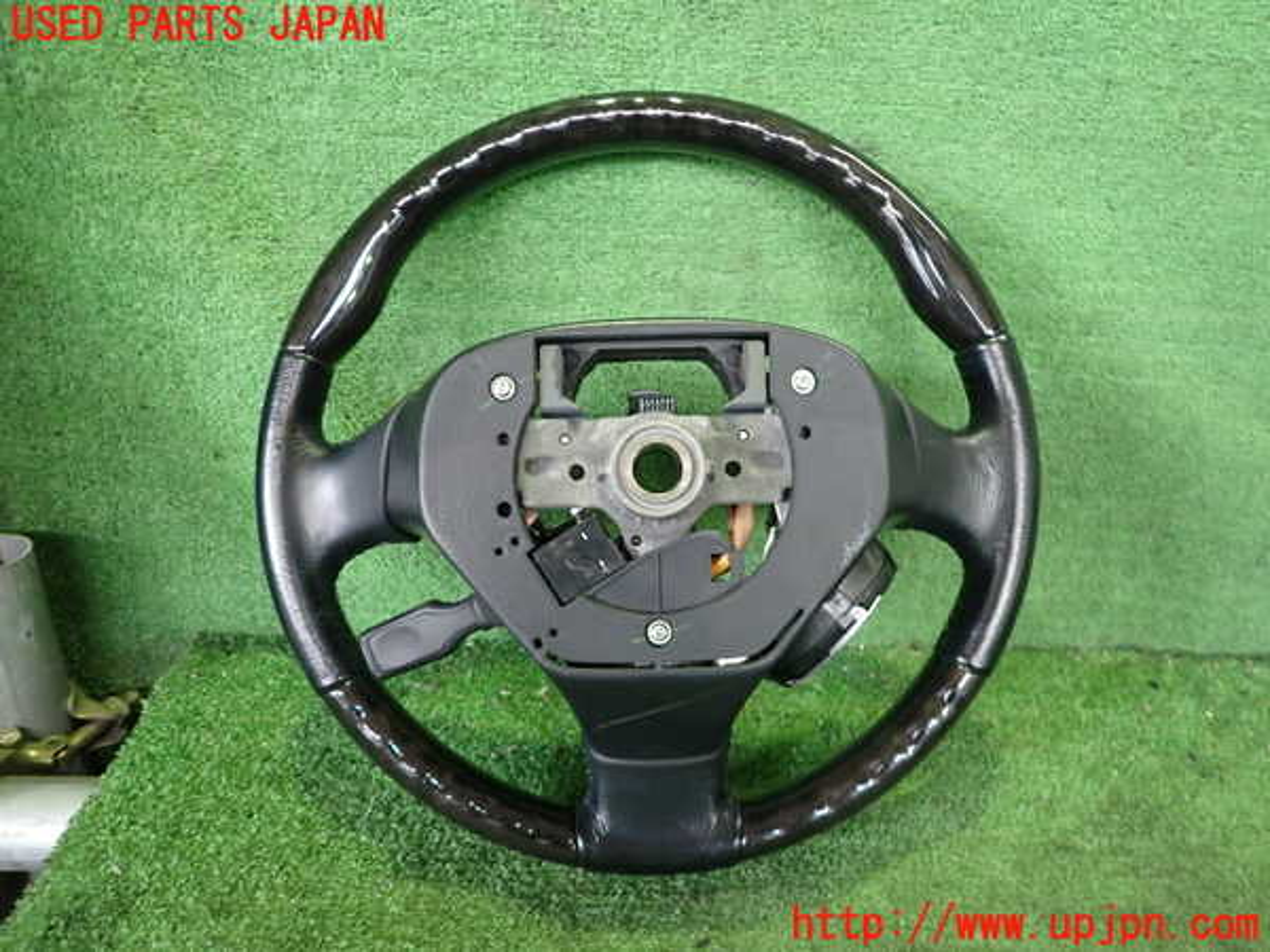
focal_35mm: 25
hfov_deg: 69.4
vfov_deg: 54.9
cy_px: 476
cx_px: 635
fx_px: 917
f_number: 2
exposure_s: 1/30
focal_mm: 4.5
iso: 500
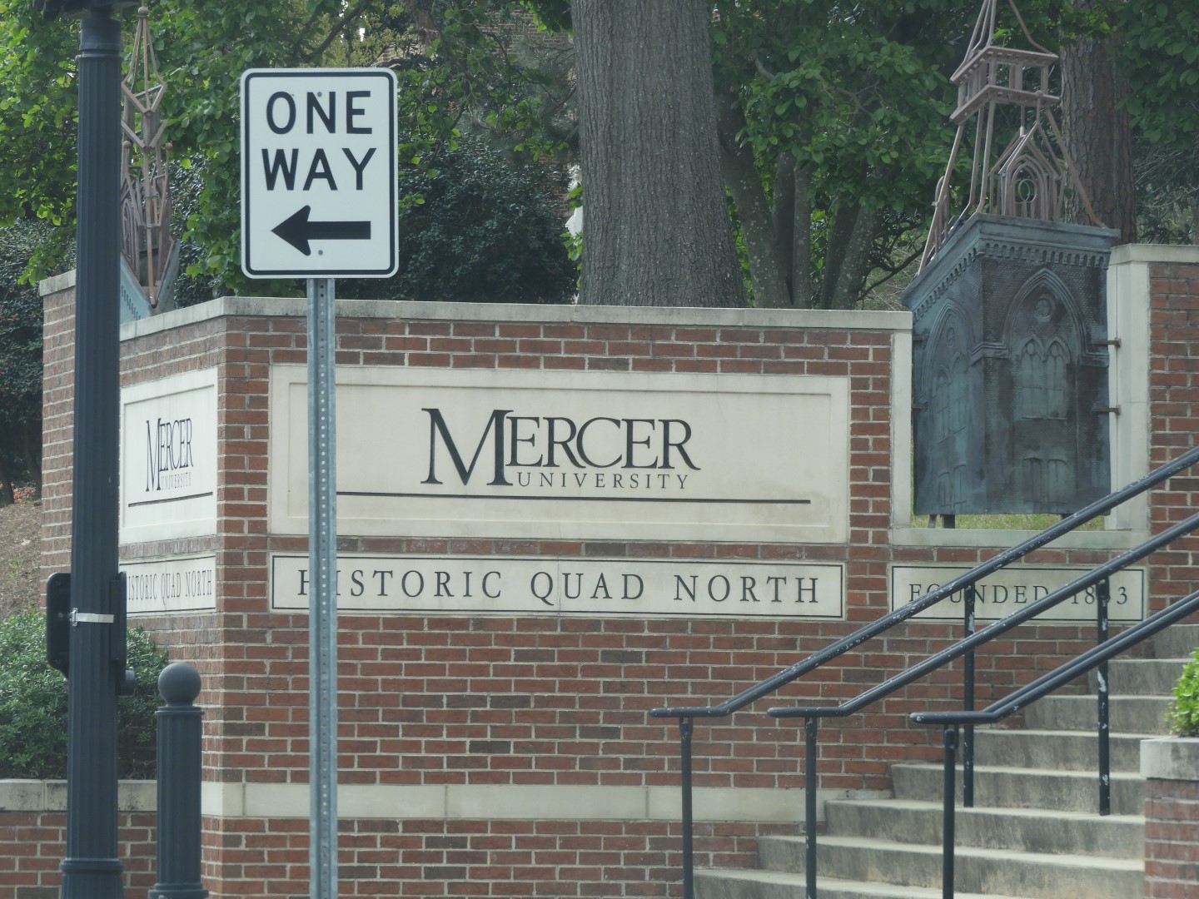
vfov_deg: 6.8
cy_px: 450
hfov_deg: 9.0
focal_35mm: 220
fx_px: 7620
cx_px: 600
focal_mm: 39.4
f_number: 5.3
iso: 100
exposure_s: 1/125
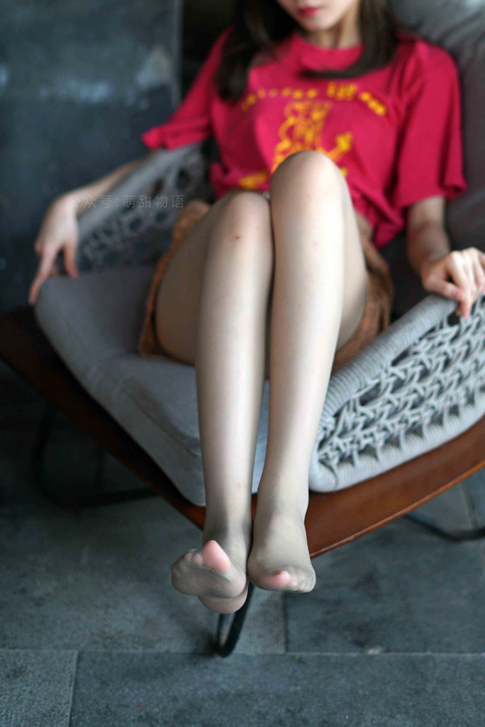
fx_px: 1009
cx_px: 242
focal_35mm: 50
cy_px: 364
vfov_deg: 39.6
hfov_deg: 27.0
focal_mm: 50
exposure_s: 1/800
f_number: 1.8
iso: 200
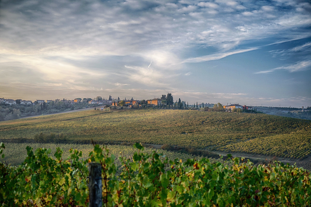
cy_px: 104
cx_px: 156
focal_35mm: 70
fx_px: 605
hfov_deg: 28.8
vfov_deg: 19.5
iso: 100
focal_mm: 70
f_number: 5
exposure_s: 1/40
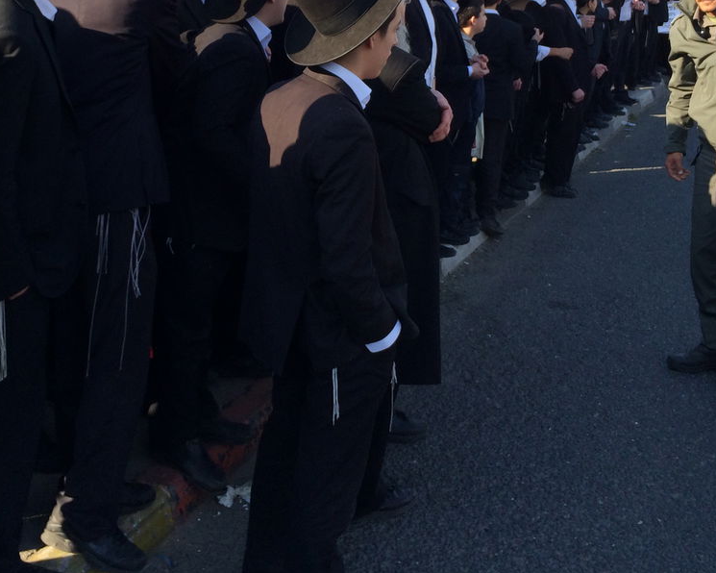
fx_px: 1165
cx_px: 276
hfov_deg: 34.0
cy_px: 96
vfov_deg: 27.0
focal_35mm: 55
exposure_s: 1/684
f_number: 2.2
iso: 32
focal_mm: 4.12
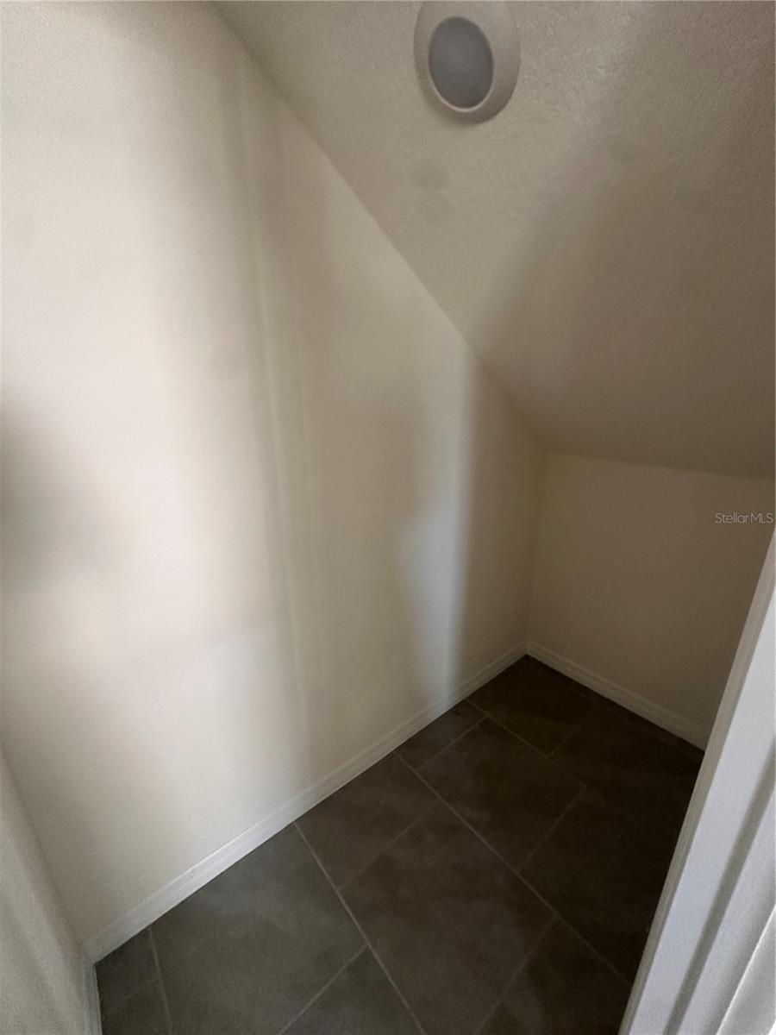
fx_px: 418
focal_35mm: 14
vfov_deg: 102.1
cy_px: 518
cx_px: 388
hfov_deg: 85.7
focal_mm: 2.22
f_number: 2.2
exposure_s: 1/60
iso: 640
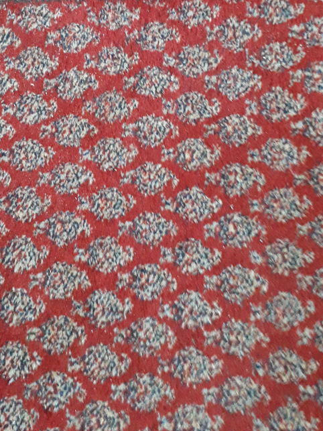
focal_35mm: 42
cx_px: 139
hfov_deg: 34.3
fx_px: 523
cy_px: 110
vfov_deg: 43.4
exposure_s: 1/20
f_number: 1.9
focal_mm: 3.6
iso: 400
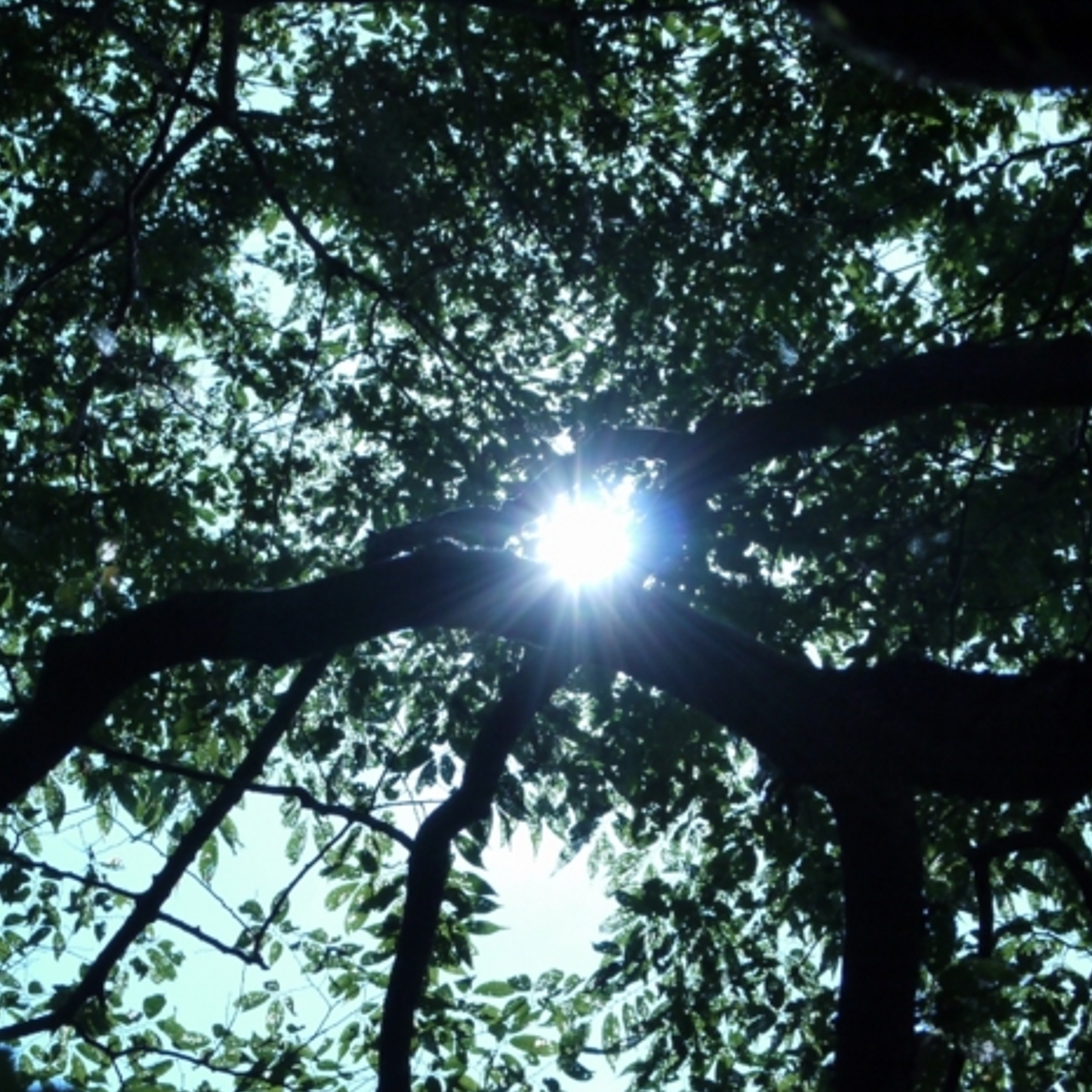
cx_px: 345
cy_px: 665
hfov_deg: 12.7
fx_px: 4890
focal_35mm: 137
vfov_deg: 12.7
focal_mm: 45
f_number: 11
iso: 400
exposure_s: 1/1300
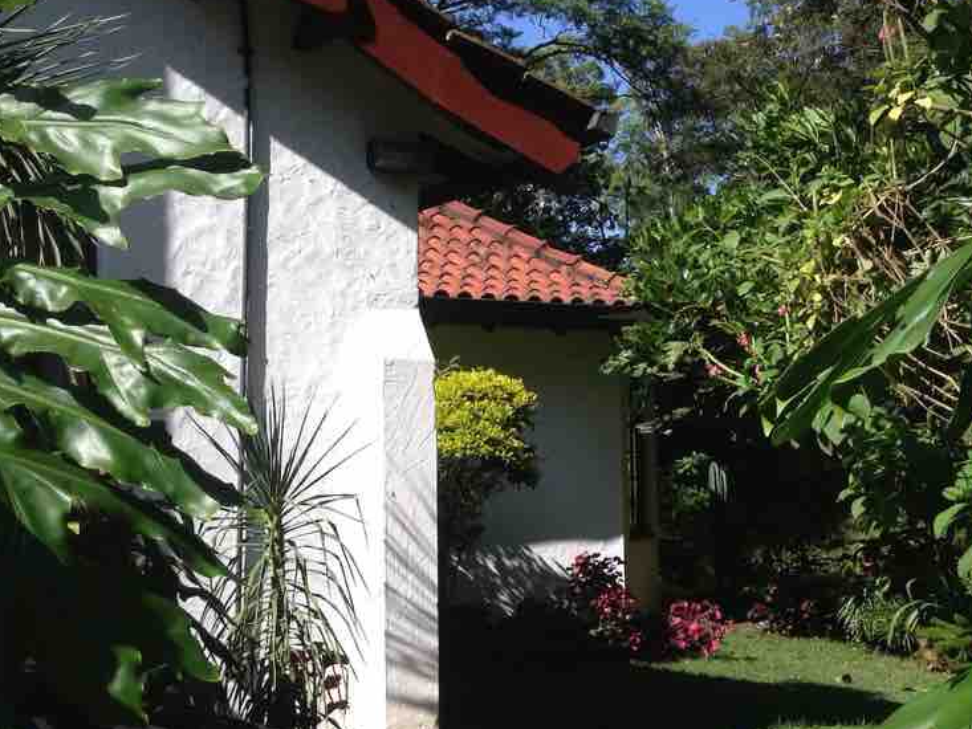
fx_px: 1517
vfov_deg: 27.0
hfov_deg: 35.4
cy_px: 388
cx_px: 598
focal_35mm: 54
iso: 50
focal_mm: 4.12
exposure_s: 1/889
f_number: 2.4
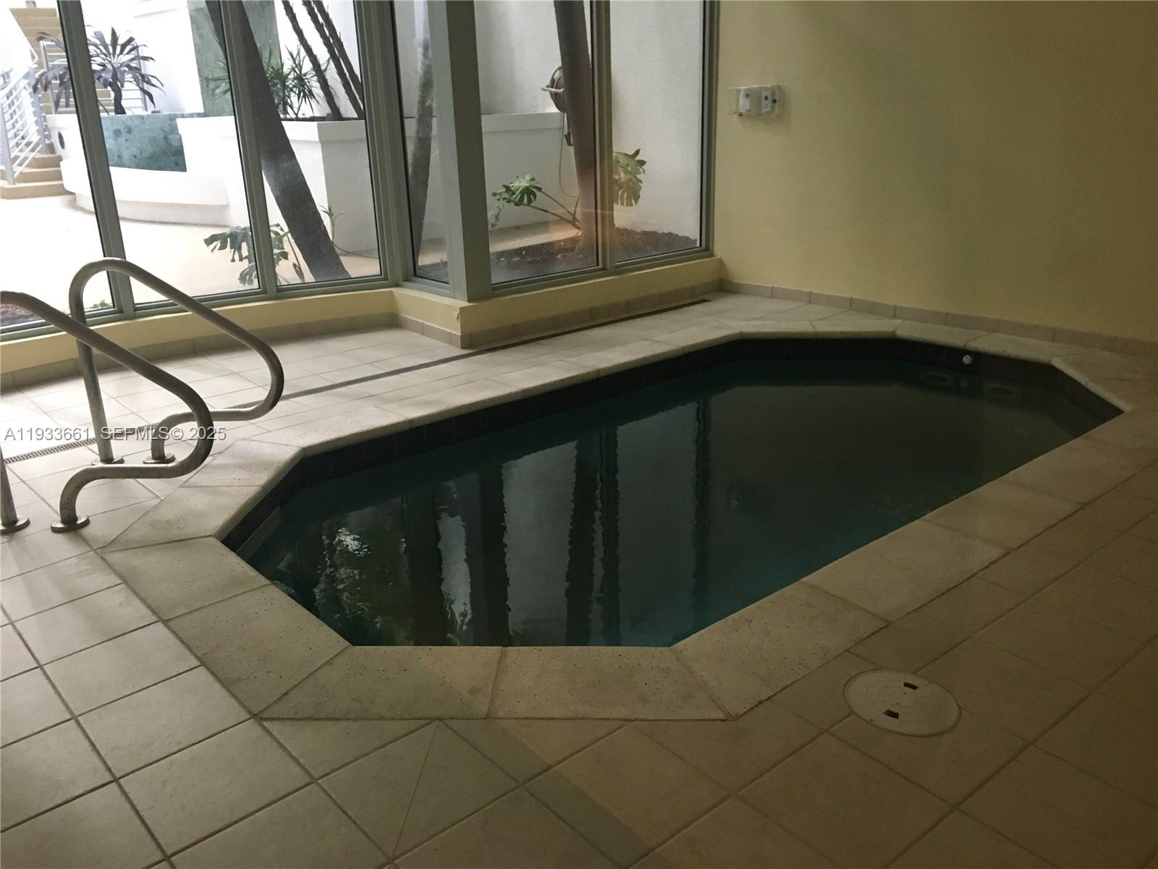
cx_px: 579
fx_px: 970
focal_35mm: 29
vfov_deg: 48.2
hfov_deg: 61.7
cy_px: 434
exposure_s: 1/30
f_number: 2.2
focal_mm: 4.15
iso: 160
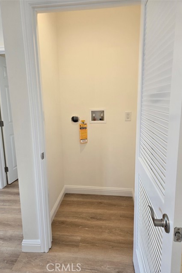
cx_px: 86
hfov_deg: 53.1
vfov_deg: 73.8
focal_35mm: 24
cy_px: 136
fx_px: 182
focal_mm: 5.4
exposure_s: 1/120
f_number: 1.8
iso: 64
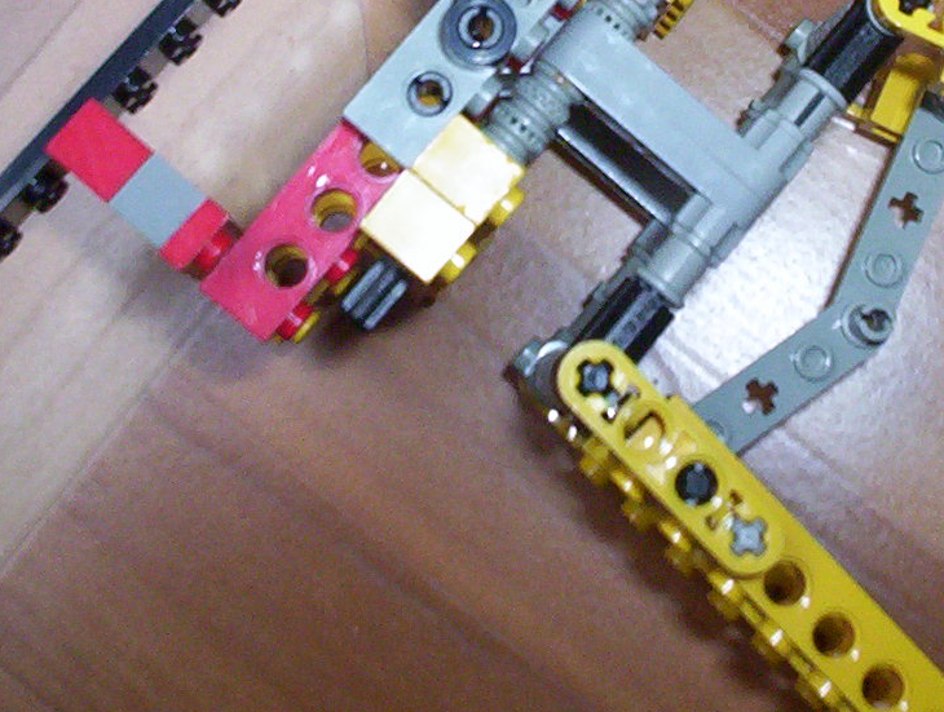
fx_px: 2323
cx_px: 759
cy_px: -8
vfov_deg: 17.0
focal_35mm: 85
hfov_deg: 22.6
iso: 140
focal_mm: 4.99
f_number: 4.5
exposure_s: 1/60
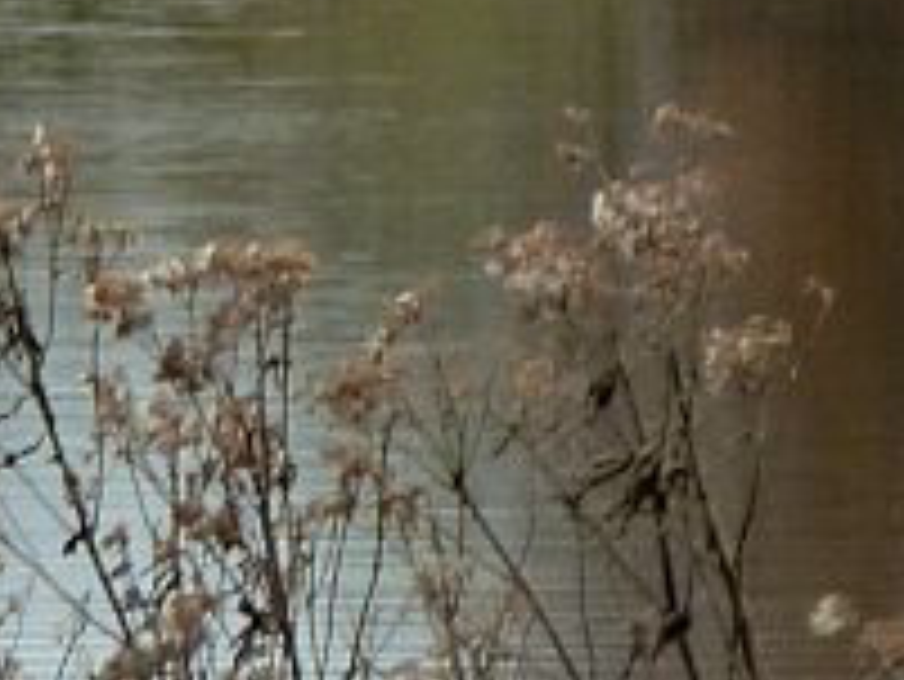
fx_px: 18265
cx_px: -1057
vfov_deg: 2.1
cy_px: -468
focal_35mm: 699
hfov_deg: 2.8
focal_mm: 22.5
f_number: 4.5
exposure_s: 1/60
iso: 125
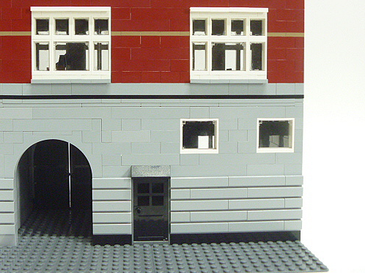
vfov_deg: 32.0
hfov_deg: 41.9
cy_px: 105
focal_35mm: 45
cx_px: 148
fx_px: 474
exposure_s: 1/8
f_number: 3.5
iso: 400
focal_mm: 6.3
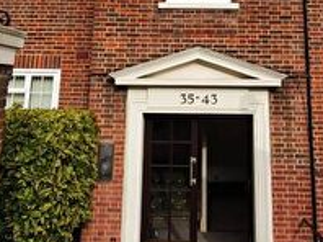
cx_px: 196
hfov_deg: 41.1
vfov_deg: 28.7
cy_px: -19
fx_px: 429
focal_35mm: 46
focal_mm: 1.8
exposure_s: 1/602
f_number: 2.2
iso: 50
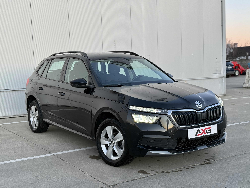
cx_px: 125
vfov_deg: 30.3
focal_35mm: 48
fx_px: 347
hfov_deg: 39.7
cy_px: 94
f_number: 1.78
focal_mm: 6.76
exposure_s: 1/248
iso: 100
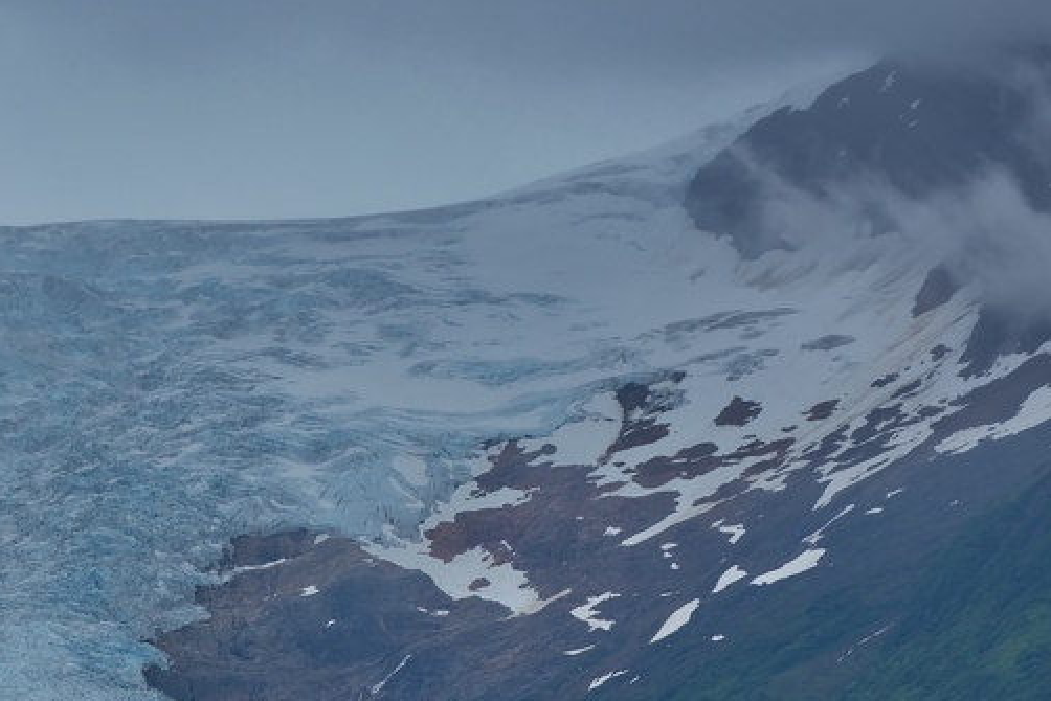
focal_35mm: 311
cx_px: 82
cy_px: 640
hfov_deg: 6.6
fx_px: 9082
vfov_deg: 4.4
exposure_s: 1/320
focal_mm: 122
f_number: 9
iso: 100
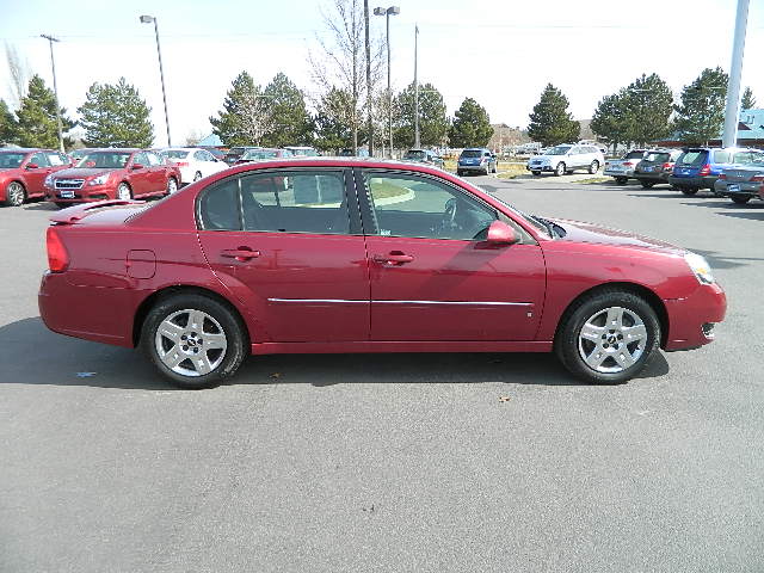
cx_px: 382
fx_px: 552
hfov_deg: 69.4
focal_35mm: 25
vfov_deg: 54.9
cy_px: 286
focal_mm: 4.5
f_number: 3.1
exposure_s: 1/400
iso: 80
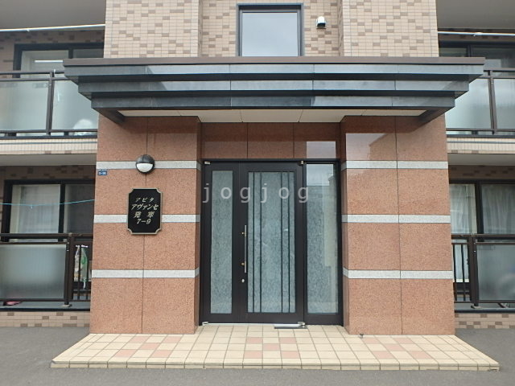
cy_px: 193
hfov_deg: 79.0
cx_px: 258
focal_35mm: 21
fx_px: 312
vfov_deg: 63.4
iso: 125
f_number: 3.5
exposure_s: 1/200
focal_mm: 3.7
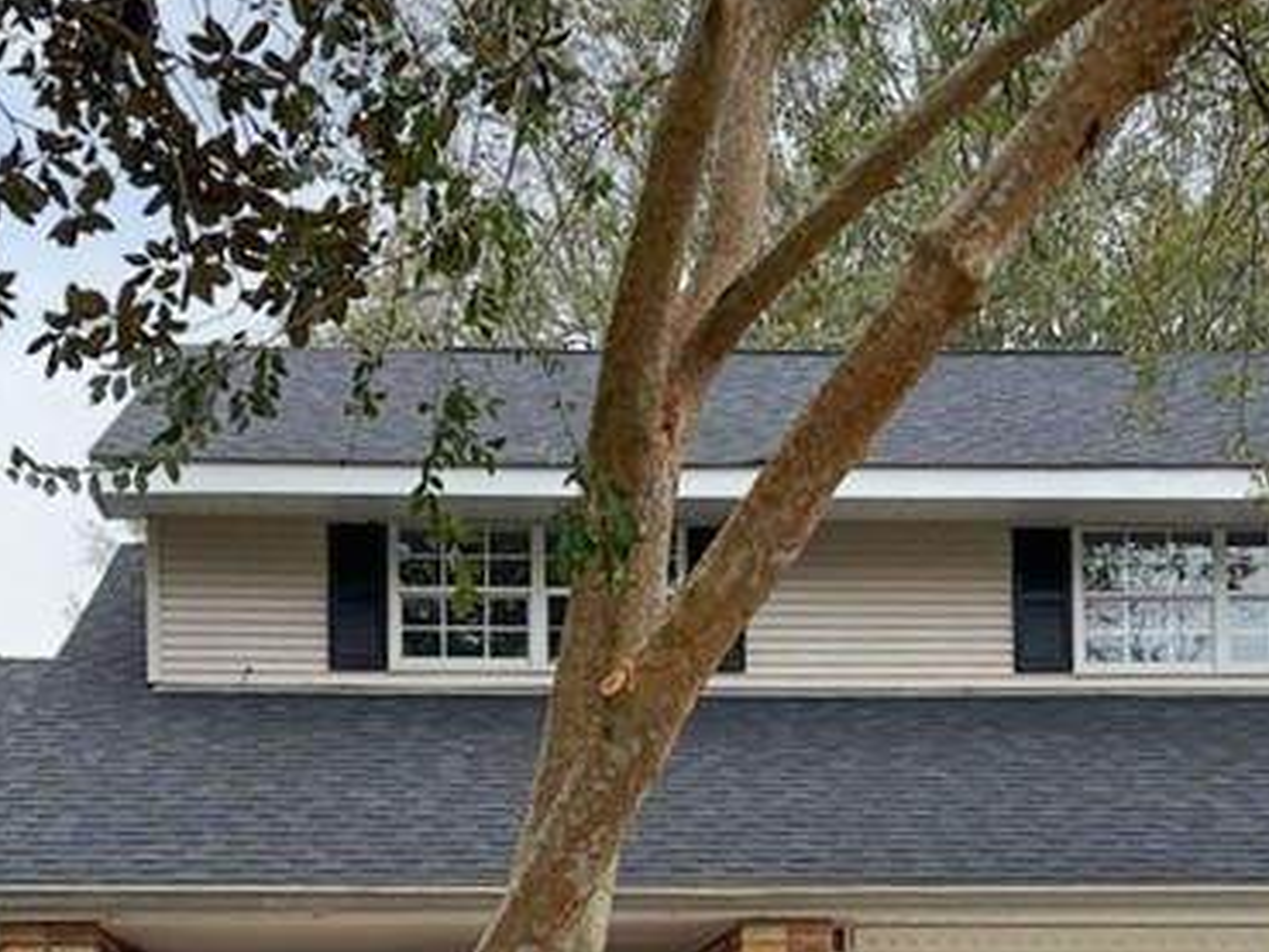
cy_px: 899
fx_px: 2640
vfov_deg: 20.0
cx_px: 586
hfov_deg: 27.0
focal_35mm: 72
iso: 50
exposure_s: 1/531
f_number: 1.5
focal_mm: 5.7
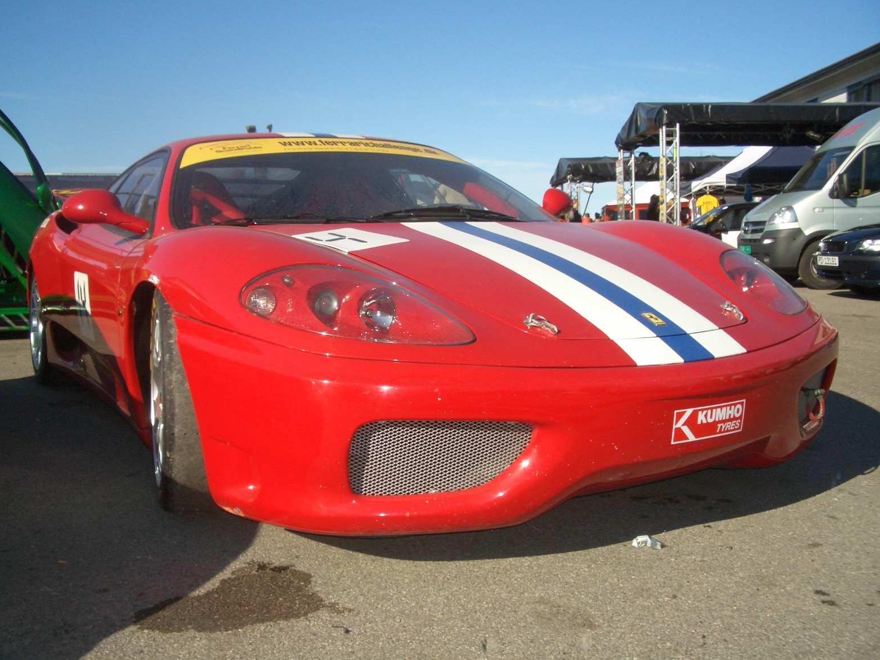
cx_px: 428
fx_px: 915
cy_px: 323
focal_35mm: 36
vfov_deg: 39.7
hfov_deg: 51.3
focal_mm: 5.8
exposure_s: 1/1250
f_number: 4.3
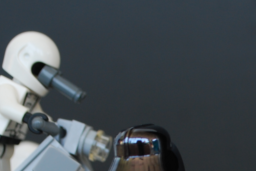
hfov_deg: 13.8
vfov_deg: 9.2
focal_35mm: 147
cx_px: 234
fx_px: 1047
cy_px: 231
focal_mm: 32
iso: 200
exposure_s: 1/60
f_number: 5
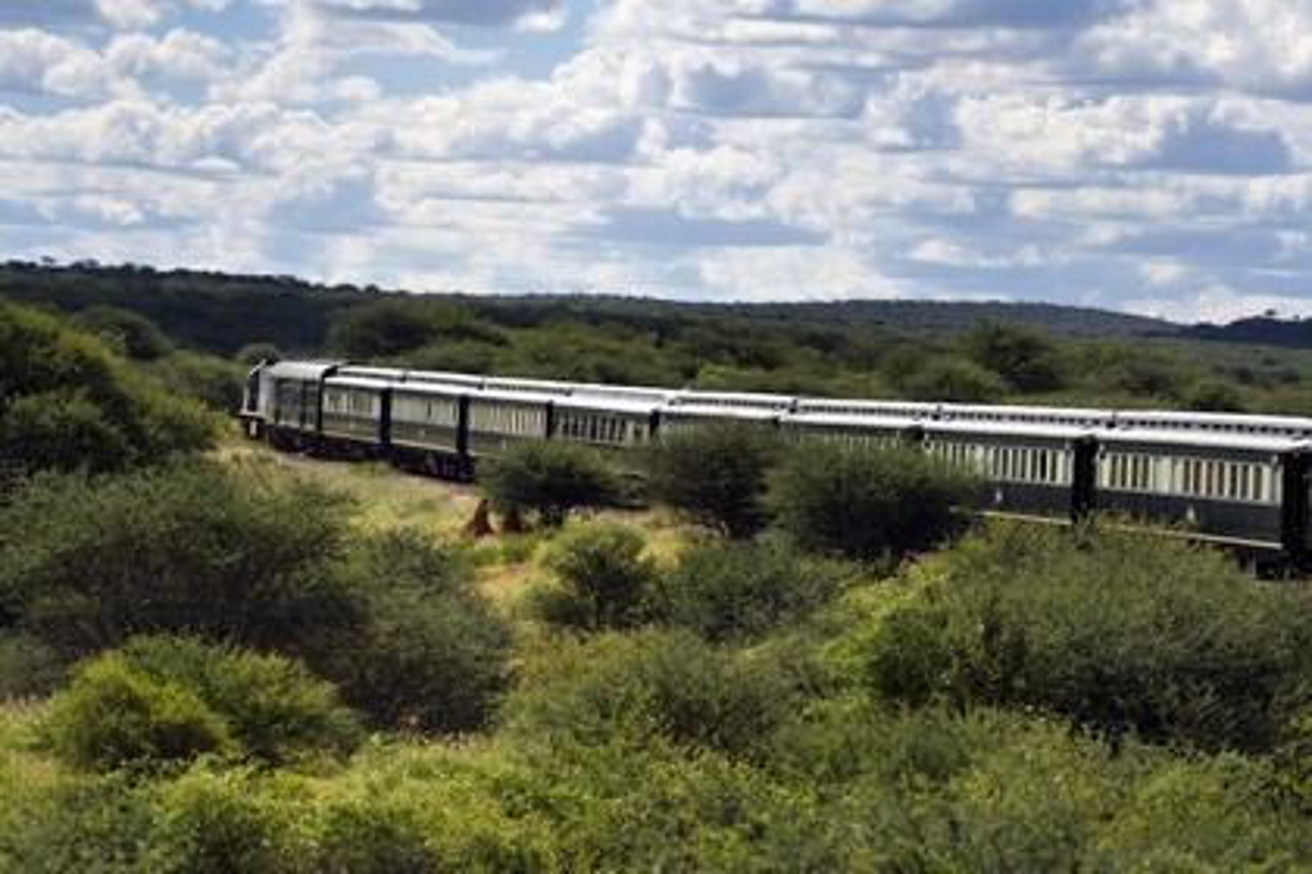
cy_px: 437
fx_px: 7288
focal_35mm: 200
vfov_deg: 6.9
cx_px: 656
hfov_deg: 10.3
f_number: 8
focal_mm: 200
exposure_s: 1/1000
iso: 200
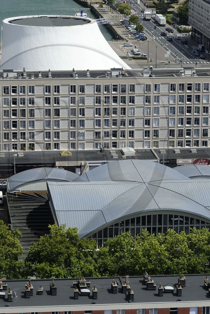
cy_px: 140
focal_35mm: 132
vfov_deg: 15.5
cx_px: 61
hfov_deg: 10.4
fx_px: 1155
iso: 200
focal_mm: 75
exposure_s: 1/250
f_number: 13
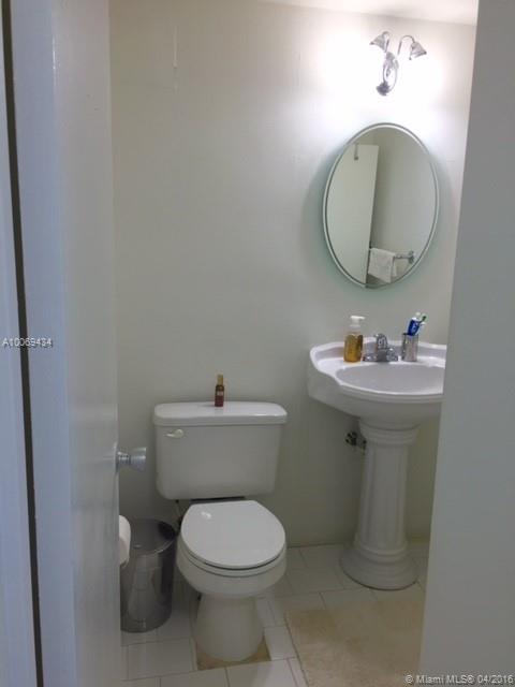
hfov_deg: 48.2
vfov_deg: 61.7
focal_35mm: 29
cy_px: 344
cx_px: 258
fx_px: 575
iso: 32
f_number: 2.2
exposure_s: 1/60
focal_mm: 4.15
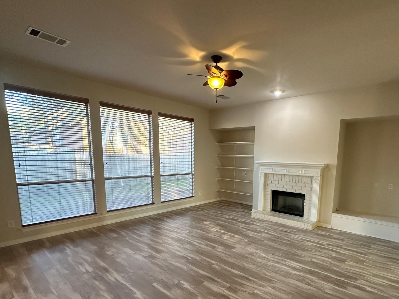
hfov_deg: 83.9
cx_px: 234
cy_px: 188
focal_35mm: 19
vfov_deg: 67.6
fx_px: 219
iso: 320
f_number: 2.2
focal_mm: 2.22
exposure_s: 1/120
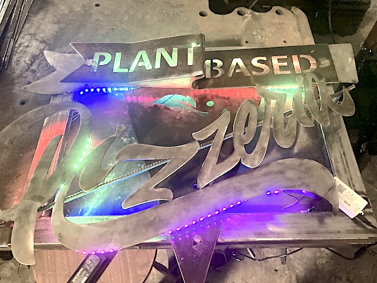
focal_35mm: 28
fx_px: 305
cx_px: 188
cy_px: 142
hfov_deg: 63.4
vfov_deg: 49.7
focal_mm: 3.99
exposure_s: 1/22
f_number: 1.8
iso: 640
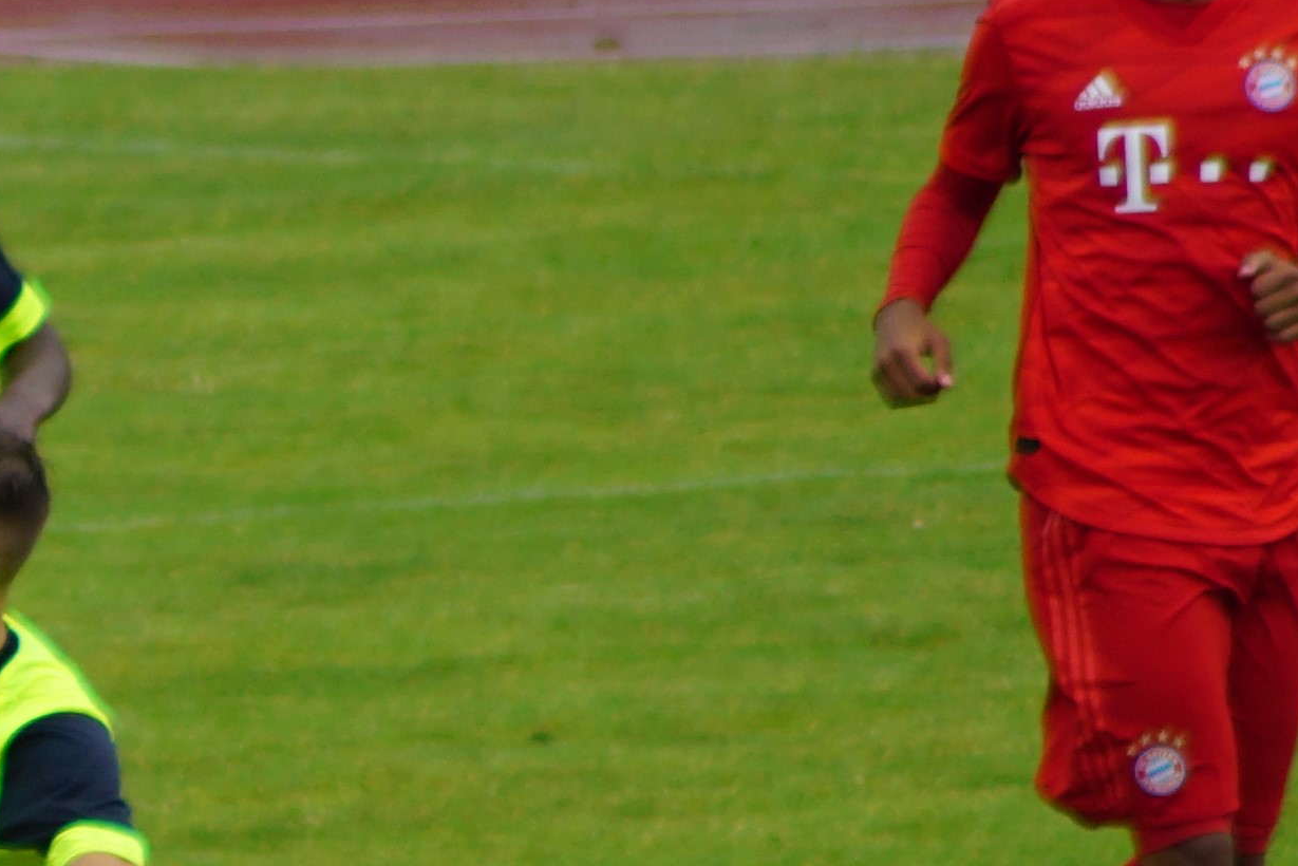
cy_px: 1341
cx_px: -814
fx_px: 47169
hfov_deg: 1.6
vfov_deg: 1.1
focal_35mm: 1308
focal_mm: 230
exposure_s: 1/400
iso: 160
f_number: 5
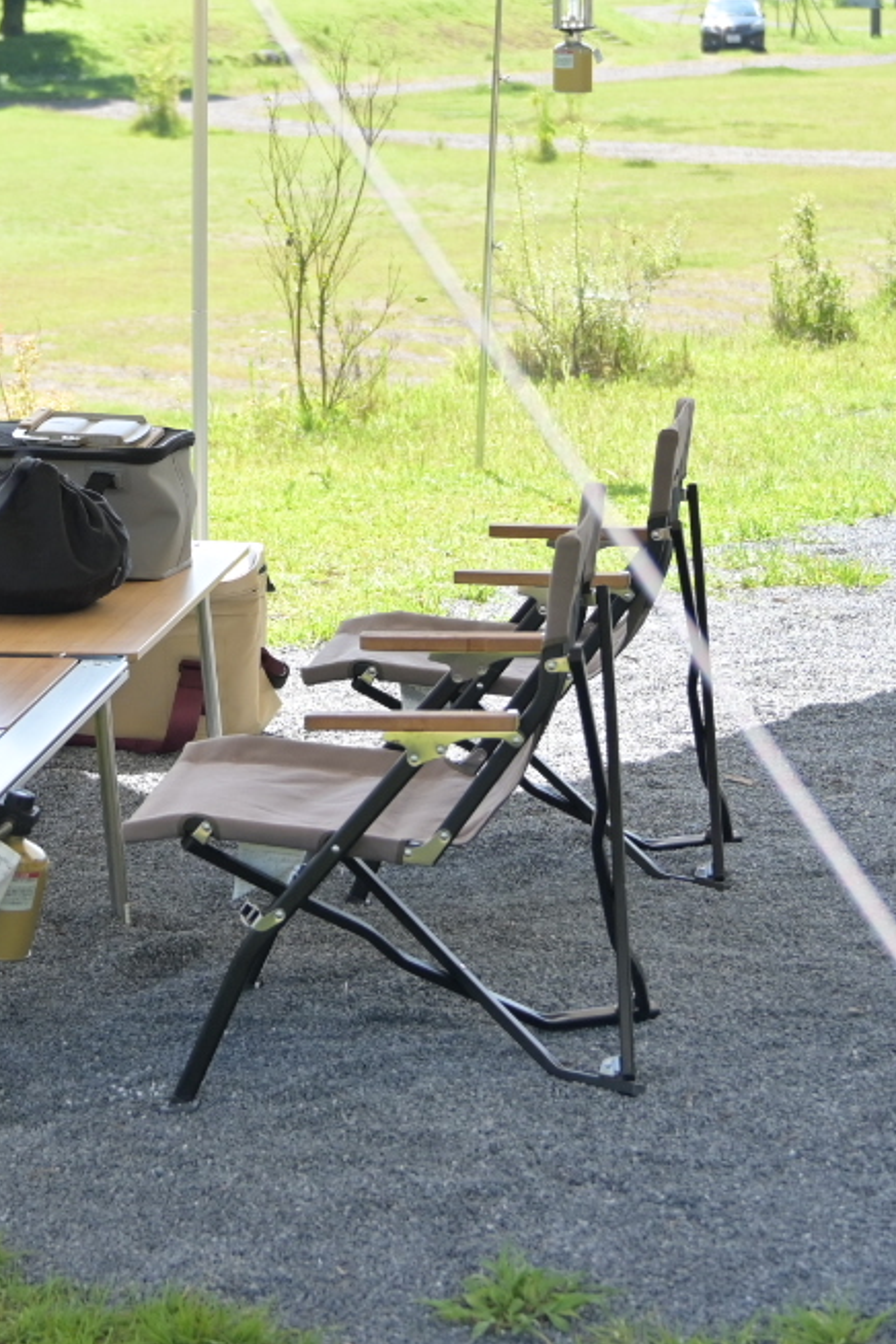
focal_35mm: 104
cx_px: 171
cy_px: 236
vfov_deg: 19.4
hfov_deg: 13.1
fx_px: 3882
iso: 400
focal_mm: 28
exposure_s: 1/3200
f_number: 2.8
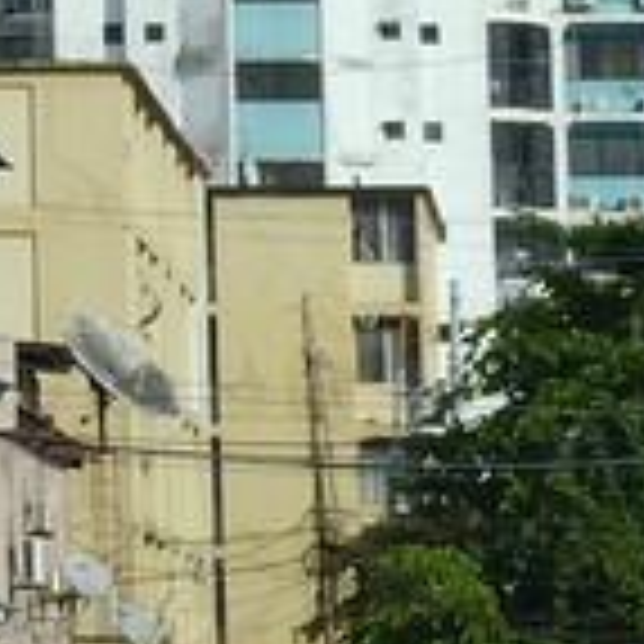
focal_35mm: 457
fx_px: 9619
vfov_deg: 3.8
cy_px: -509
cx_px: -2112
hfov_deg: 3.6
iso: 200
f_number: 14
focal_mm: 48
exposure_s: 1/320
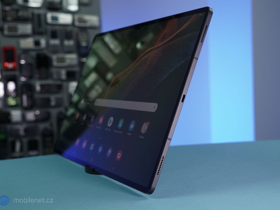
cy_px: 104
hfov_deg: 40.4
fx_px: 380
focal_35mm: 47
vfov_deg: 30.9
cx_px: 153
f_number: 7.1
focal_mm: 43
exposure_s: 1/160
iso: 1250
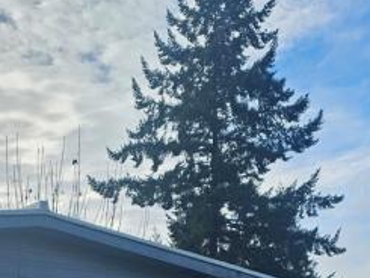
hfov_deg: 20.8
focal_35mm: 90
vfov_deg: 15.2
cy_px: 414
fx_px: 962
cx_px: -27
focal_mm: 6.3
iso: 10
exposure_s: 1/820
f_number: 1.7
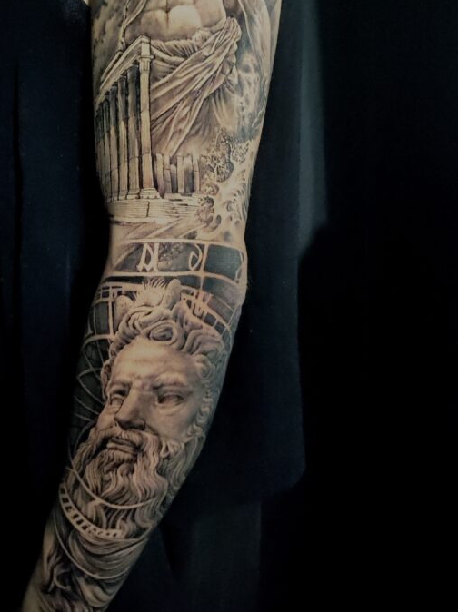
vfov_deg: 47.6
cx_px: 143
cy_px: 170
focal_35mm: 38
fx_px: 672
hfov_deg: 37.1
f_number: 1.79
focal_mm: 4.7
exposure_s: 1/13
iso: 9048
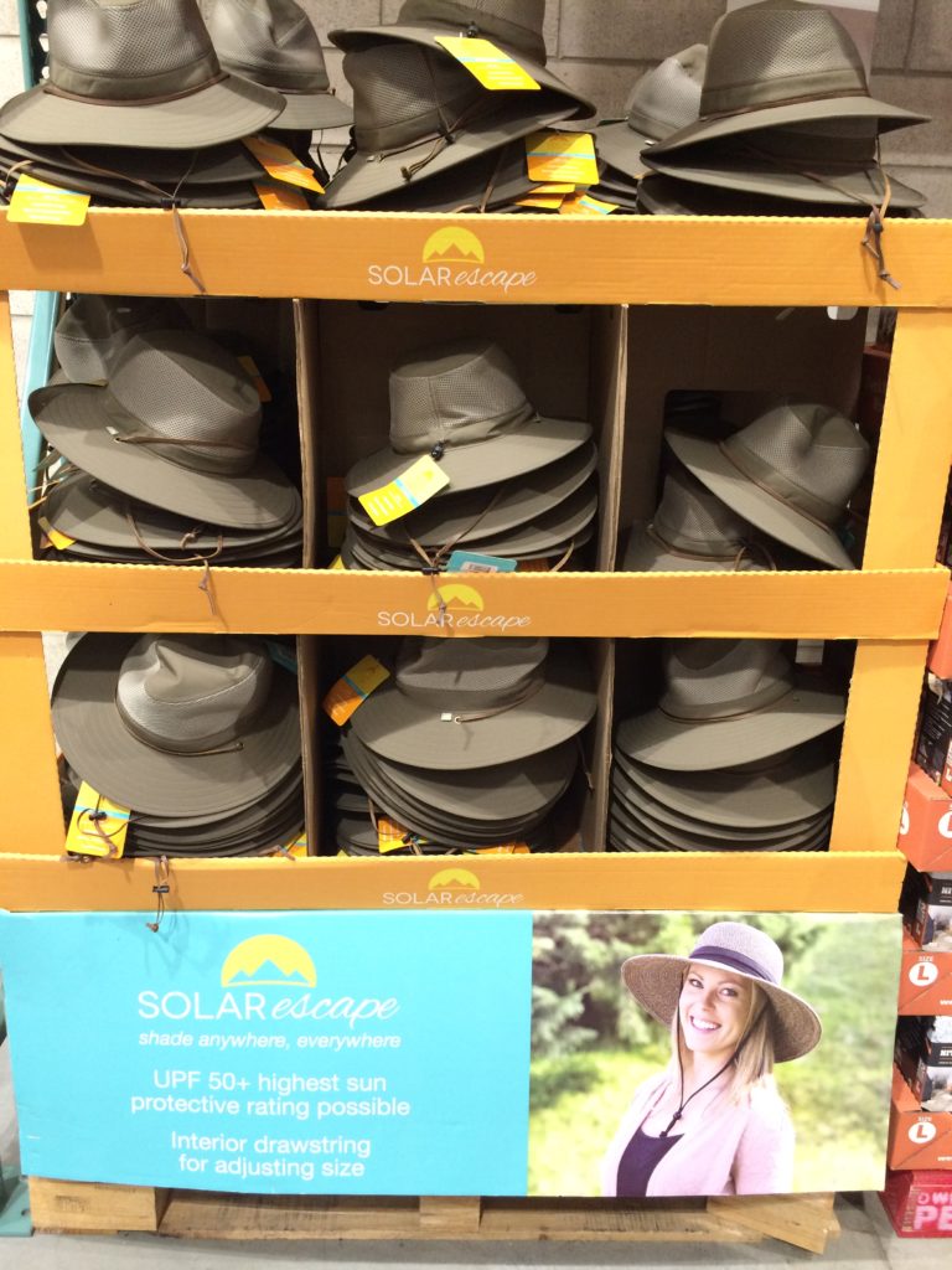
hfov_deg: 48.2
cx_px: 476
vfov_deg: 61.7
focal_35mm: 29
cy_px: 635
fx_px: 1063
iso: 125
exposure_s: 1/30
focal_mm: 4.15
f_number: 2.2
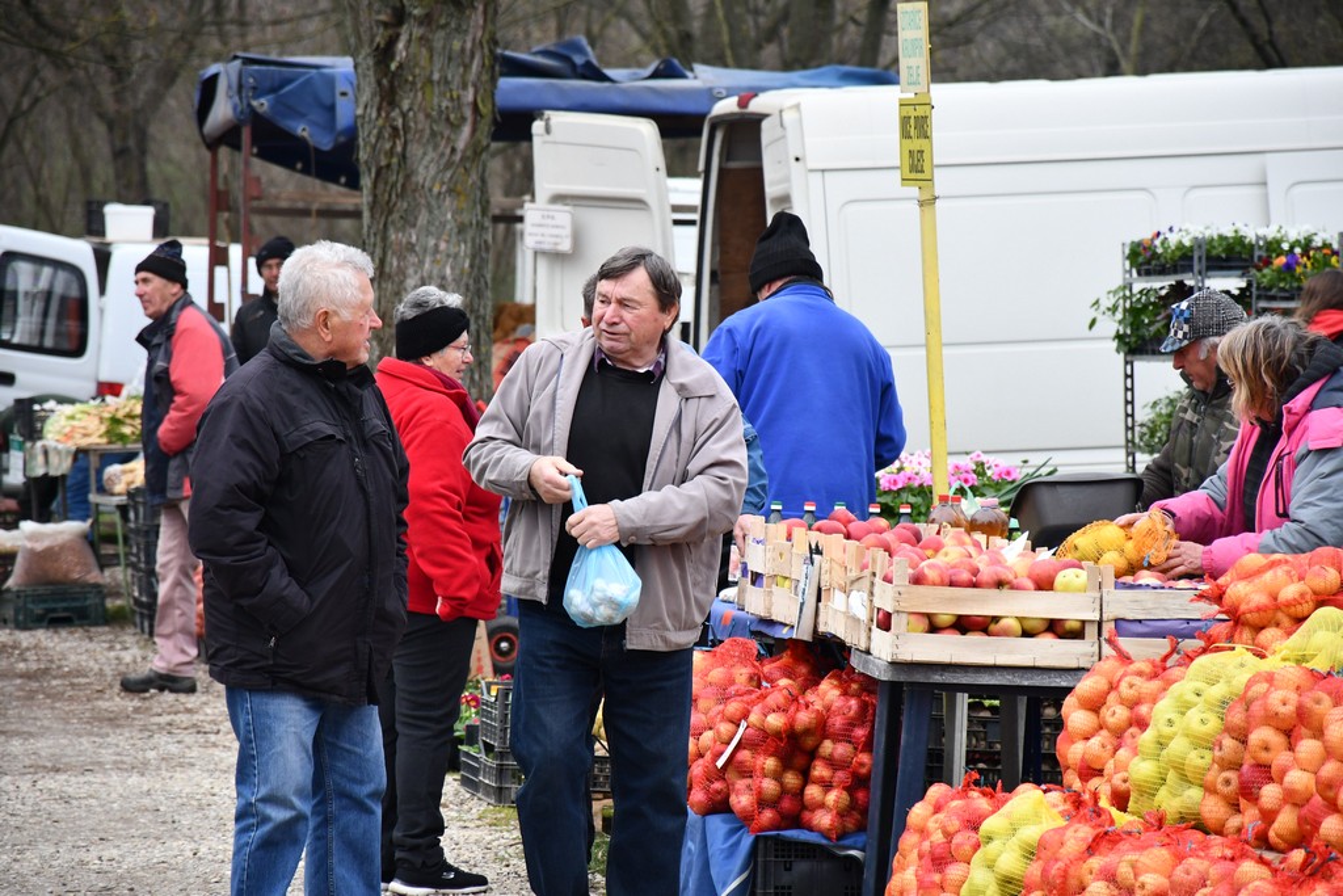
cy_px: 448
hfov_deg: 9.8
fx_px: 7835
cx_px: 672
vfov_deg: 6.5
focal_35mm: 210
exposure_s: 1/500
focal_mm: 140
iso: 1000
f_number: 5.6
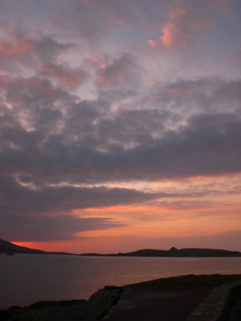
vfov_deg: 49.0
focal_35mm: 38
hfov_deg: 37.7
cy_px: 160
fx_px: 353
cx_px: 120
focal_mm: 6.3
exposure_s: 1/125
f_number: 4.4
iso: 50
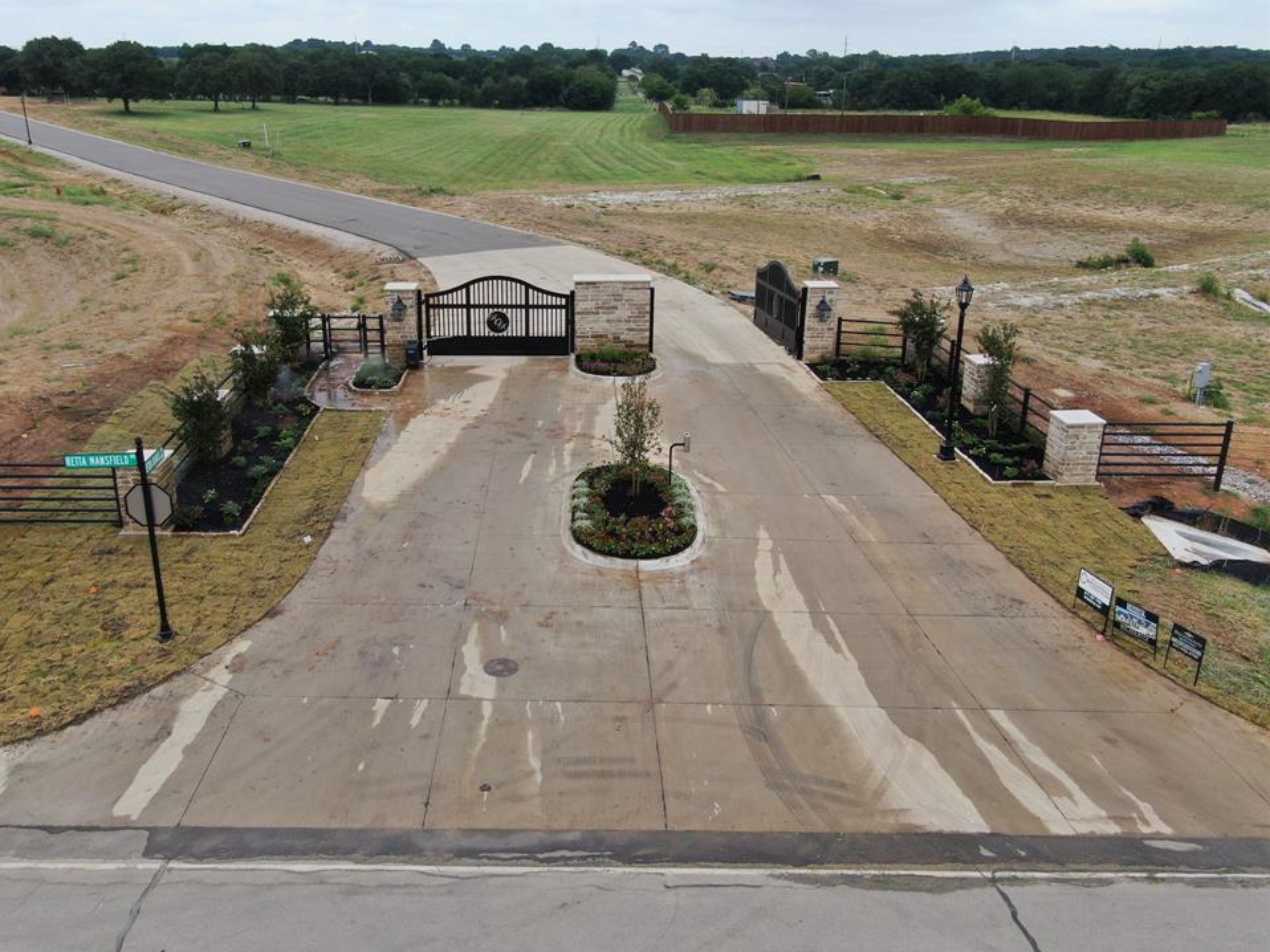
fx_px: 1137
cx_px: 593
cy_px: 451
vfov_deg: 45.4
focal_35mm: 31
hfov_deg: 58.3
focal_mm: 5
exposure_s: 1/640
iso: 100
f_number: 3
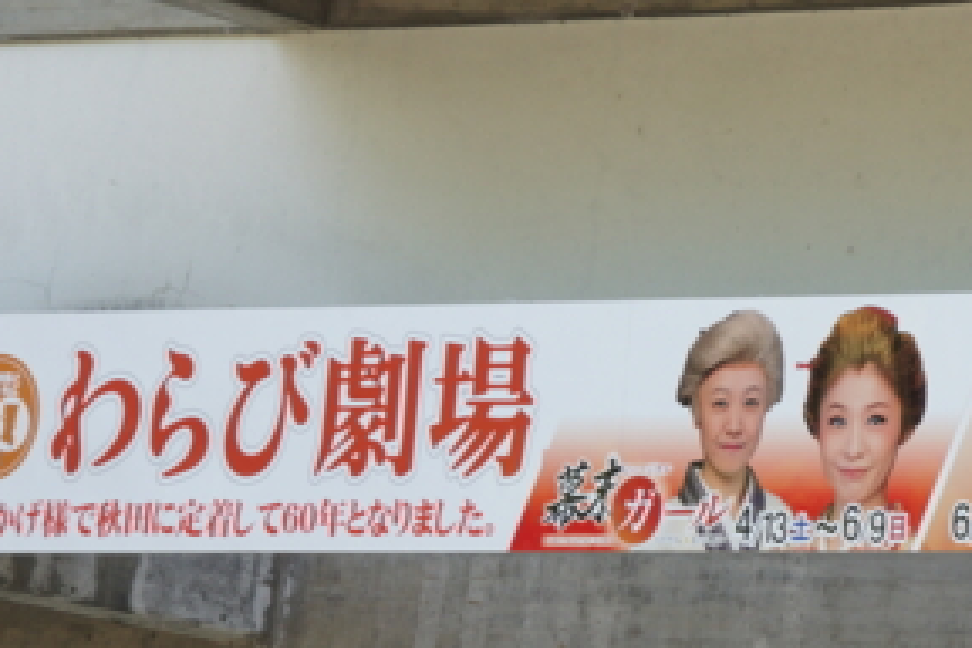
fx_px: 9908
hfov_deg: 5.6
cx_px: 1070
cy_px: 400
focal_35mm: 367
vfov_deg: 3.7
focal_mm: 88
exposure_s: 1/160
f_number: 5.6
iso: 125
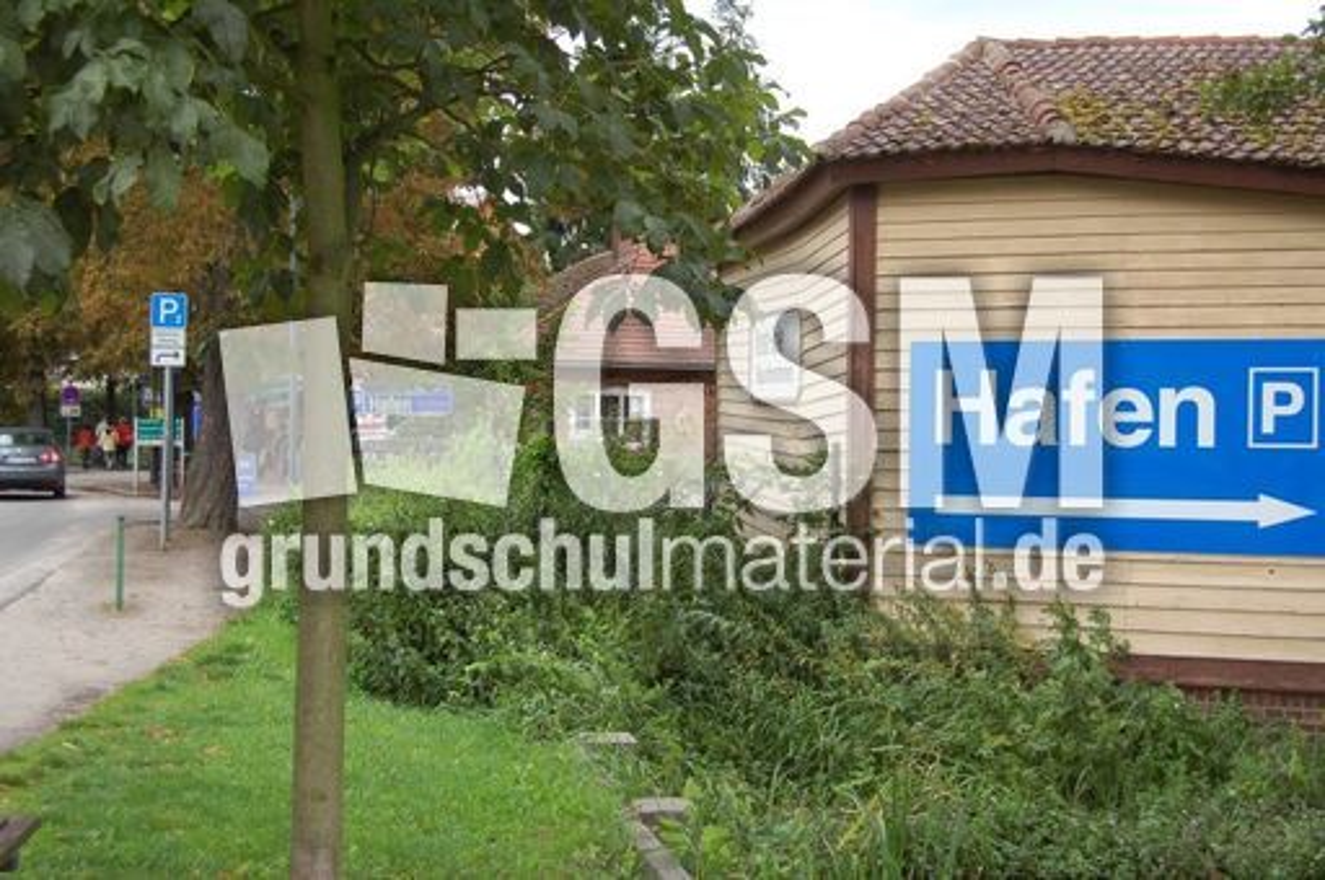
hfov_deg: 41.2
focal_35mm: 48
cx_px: 662
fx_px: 1764
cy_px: 440
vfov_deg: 28.0
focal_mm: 32
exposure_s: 1/125
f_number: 5.6
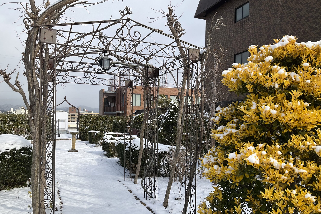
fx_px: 276
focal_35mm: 31
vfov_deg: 42.2
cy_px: 123
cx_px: 159
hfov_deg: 60.3
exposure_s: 1/1250
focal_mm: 3
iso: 25
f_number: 1.8
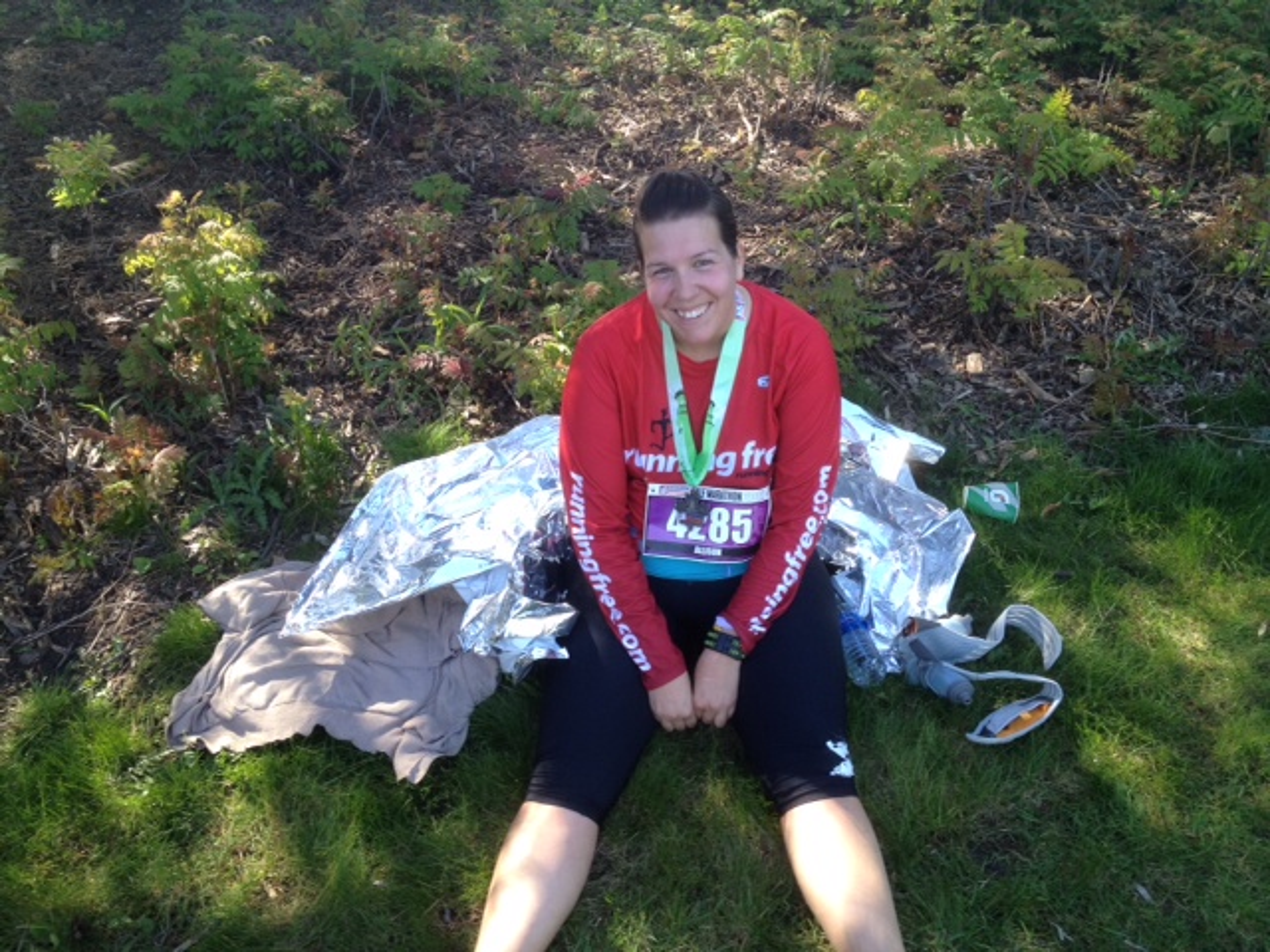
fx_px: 1284
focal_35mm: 35
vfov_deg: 40.7
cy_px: 476
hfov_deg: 52.6
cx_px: 635
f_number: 2.4
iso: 64
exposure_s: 1/166
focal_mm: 4.28
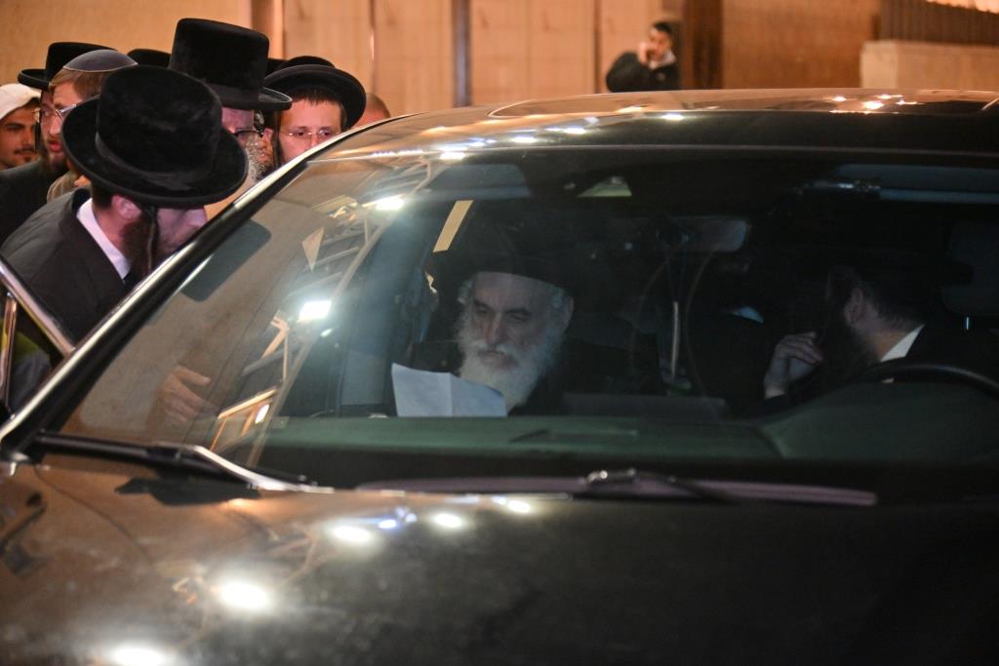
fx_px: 2553
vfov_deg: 14.9
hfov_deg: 22.1
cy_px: 333
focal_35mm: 92
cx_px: 500
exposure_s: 1/160
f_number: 4
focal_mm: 92
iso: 2000
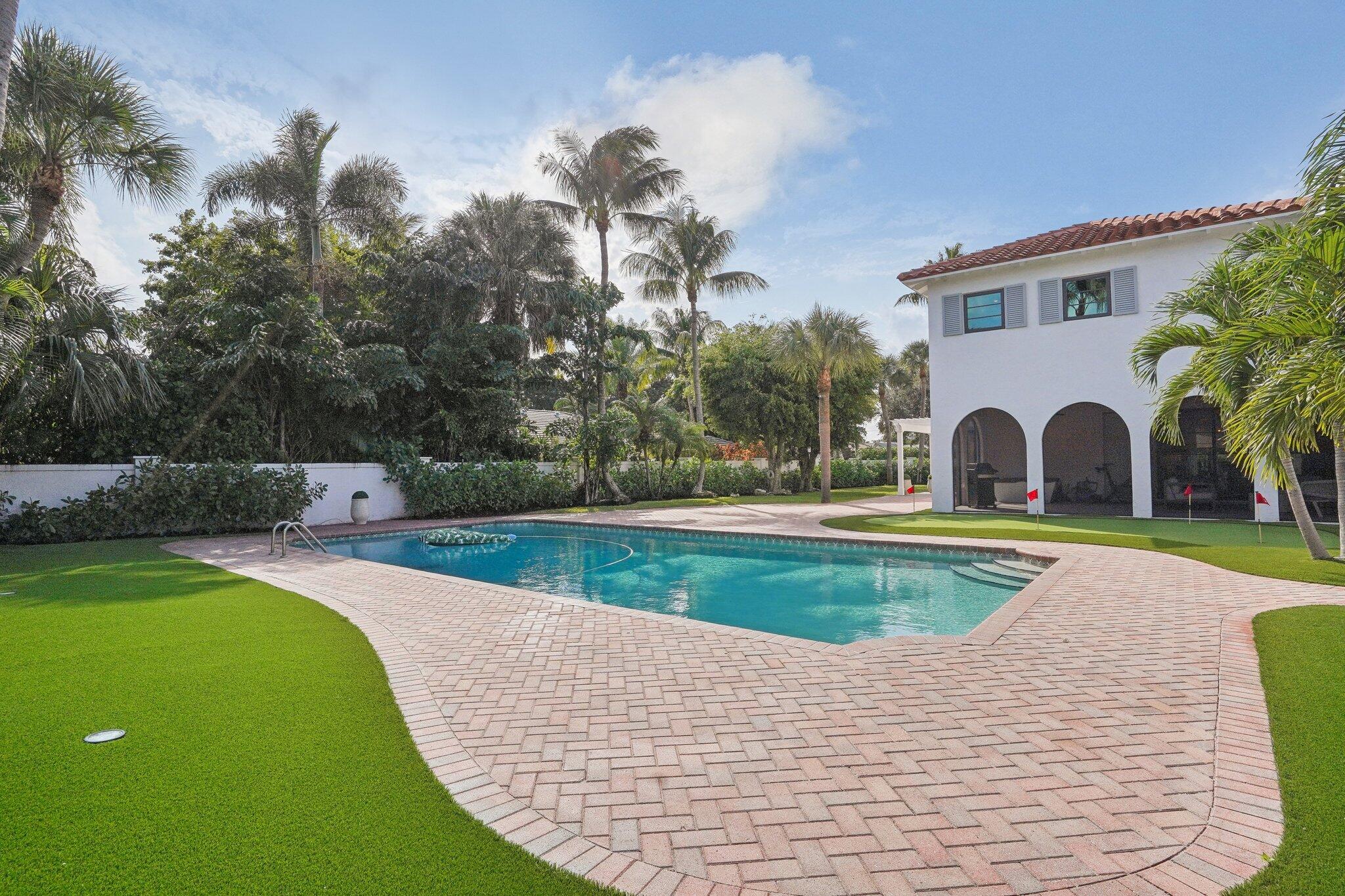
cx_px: 672
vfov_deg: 73.7
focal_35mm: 16
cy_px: 448
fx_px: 598
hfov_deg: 96.7
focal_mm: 16
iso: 400
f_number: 10
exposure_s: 1/2000
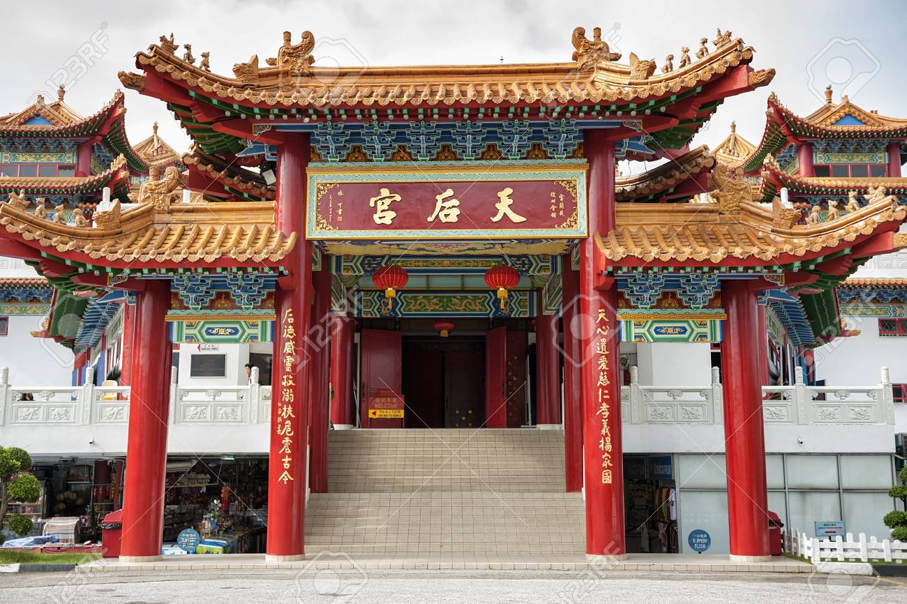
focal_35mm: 39
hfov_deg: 49.6
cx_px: 454
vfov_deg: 34.2
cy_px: 302
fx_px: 982
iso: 100
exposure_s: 1/500
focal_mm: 26
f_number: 2.8
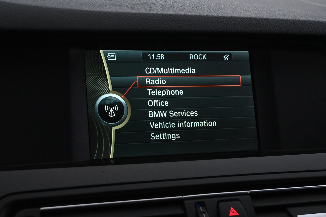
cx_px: 163
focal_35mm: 62
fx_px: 557
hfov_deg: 32.6
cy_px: 108
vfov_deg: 22.1
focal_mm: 41
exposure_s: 1/100
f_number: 5.6
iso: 6400
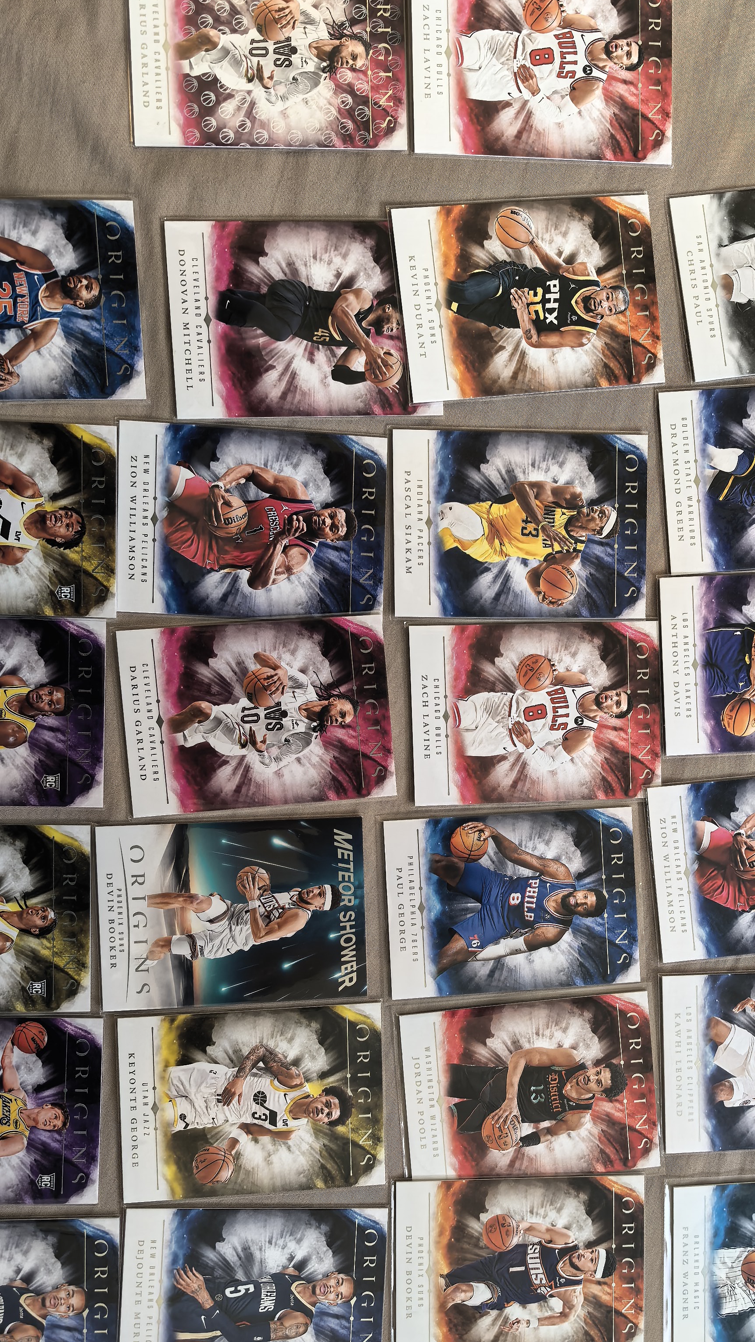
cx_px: 526
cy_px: 787
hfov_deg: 33.3
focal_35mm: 35
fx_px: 1246
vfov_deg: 56.3
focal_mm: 6.98
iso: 250
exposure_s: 1/100
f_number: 2
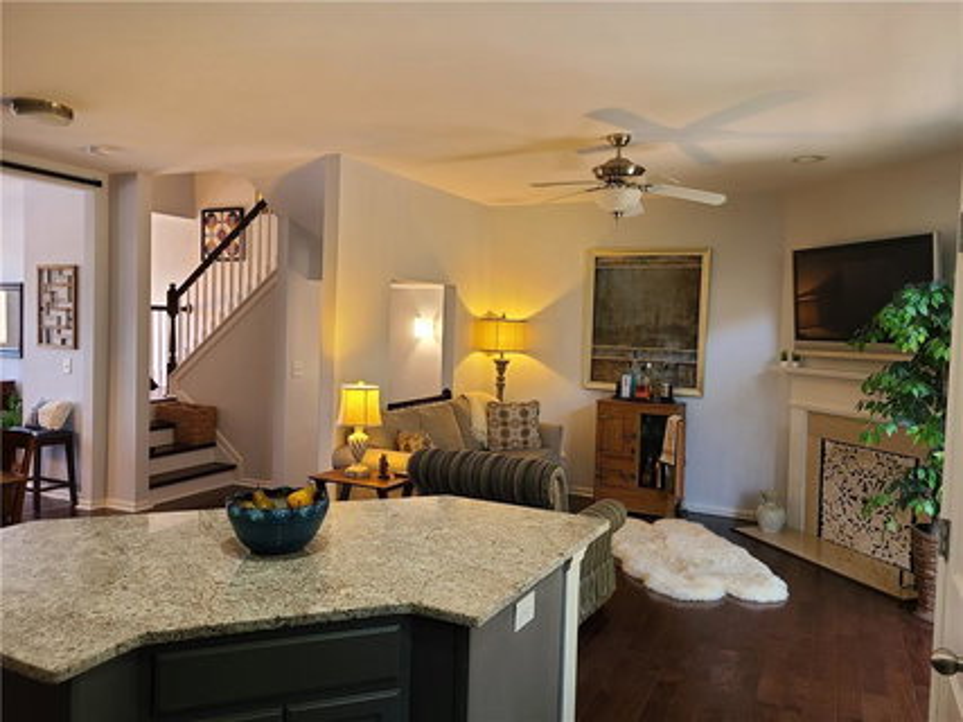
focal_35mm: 26
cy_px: 361
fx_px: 723
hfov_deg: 67.3
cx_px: 482
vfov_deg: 53.0
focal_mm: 5.4
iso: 125
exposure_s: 1/60
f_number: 1.8
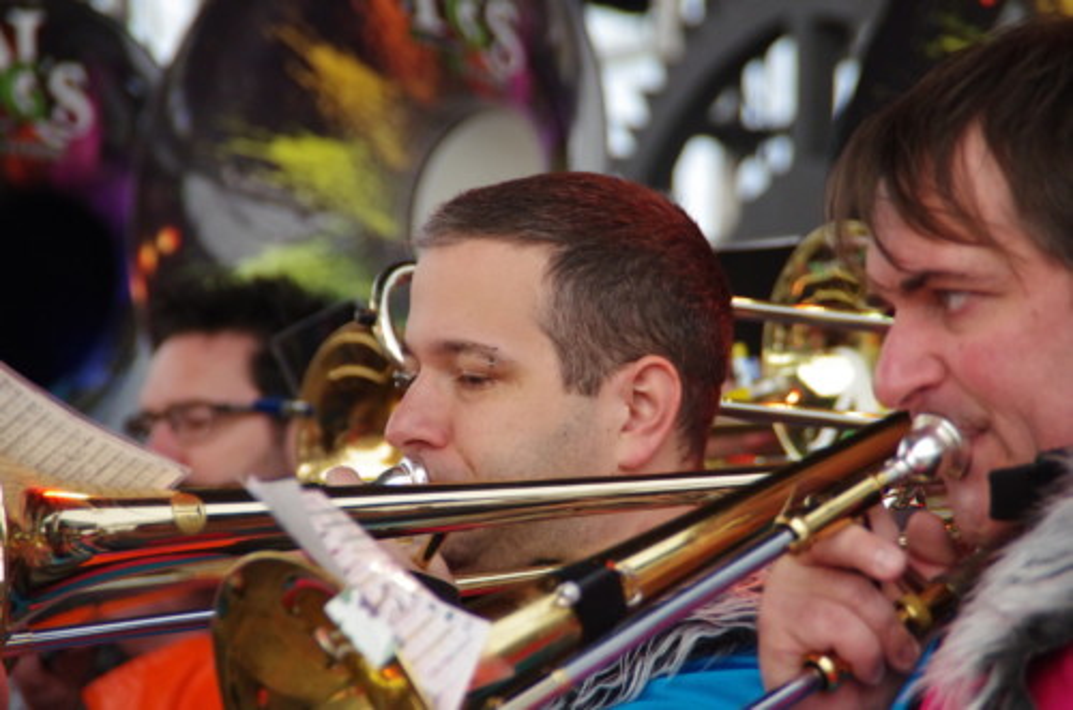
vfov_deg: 4.6
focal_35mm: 300
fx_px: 8922
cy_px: 355
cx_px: 536
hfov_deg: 6.9
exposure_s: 1/250
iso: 3200
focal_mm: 200
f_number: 6.3
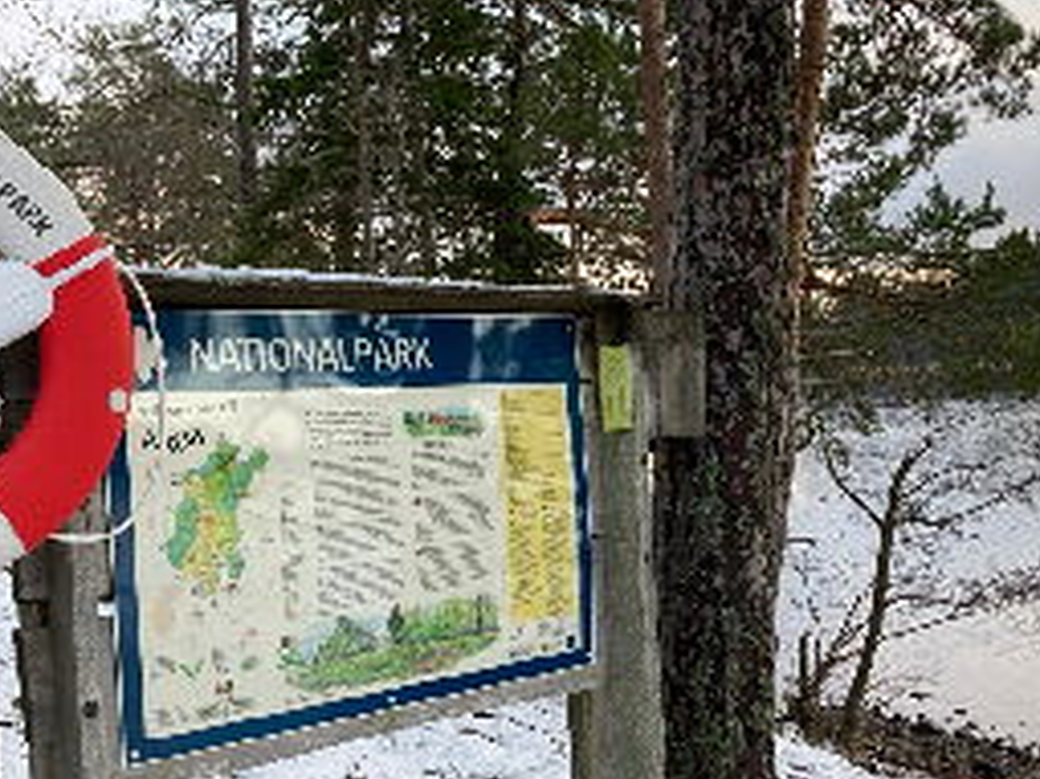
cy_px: 522
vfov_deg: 32.6
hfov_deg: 43.0
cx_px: 530
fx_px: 1321
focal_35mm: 44
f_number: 1.8
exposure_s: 1/121
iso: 64
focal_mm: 3.99
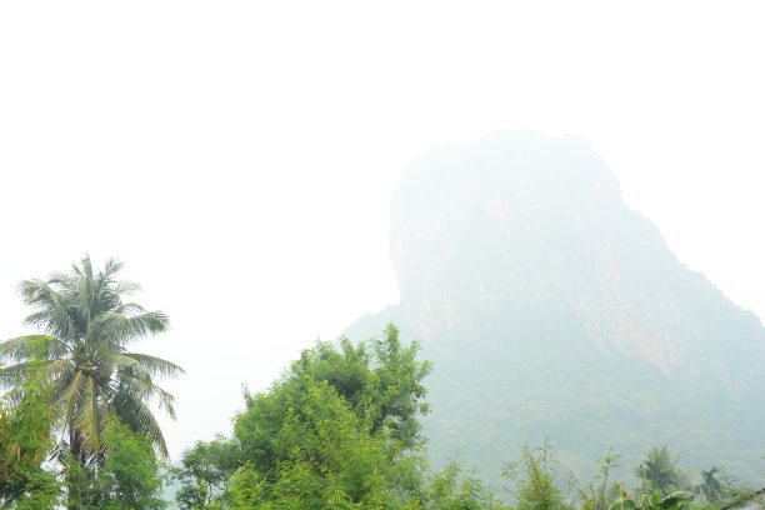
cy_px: 255
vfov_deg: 35.5
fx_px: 797
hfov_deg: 51.3
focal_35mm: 38
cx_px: 382
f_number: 8
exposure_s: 1/125
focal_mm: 25
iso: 160
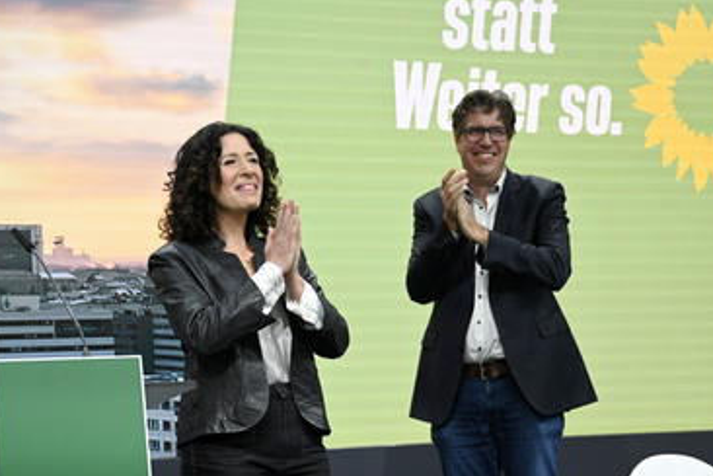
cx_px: 367
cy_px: 289
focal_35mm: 96
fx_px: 1901
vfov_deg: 14.2
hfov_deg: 21.2
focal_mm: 78
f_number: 5
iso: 4000
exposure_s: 1/800
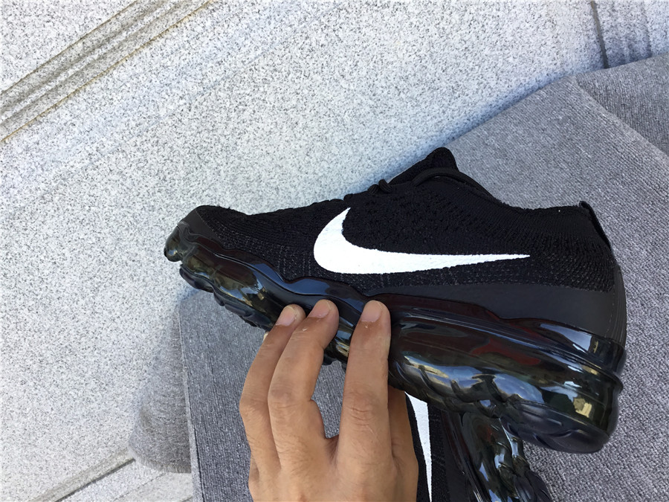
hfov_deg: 58.4
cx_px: 334
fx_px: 599
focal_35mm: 31
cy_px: 251
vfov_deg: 45.4
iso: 32
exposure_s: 1/100
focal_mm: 3.3
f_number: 2.4
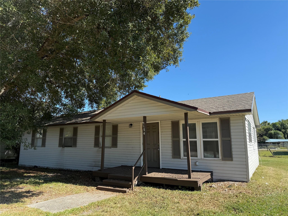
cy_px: 108
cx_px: 144
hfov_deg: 71.6
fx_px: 200
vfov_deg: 56.8
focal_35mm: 24
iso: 80
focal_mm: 6.76
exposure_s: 1/1949
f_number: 1.78
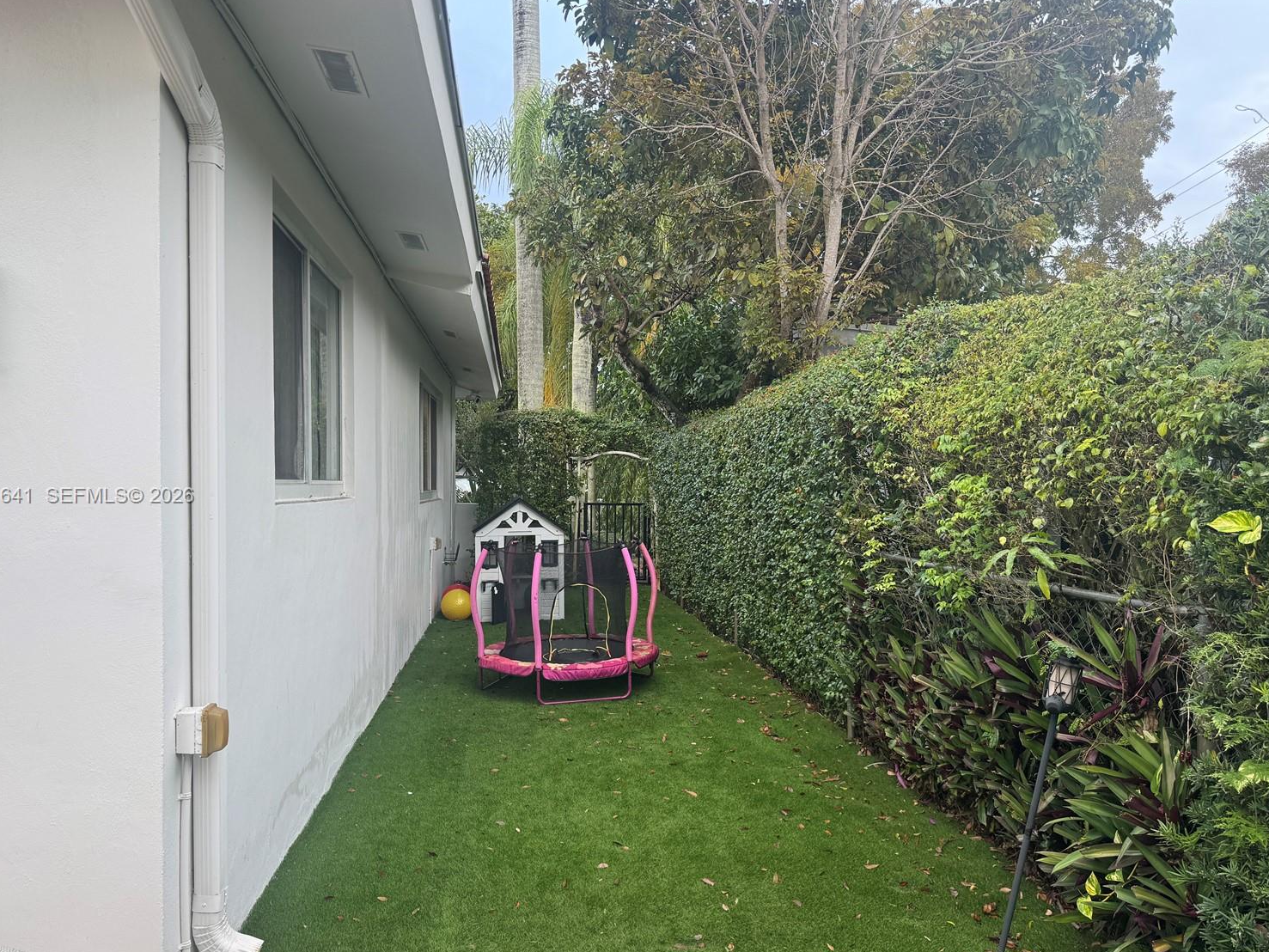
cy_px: 497
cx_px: 613
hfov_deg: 67.3
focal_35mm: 26
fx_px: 953
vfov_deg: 53.1
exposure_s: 1/121
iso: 50
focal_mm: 6.76
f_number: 1.78
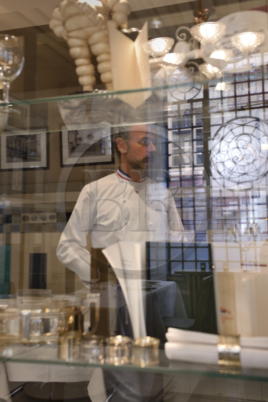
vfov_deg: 50.7
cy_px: 201
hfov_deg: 35.0
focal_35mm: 38
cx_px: 134
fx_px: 424
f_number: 4
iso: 800
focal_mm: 38
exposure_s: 1/30
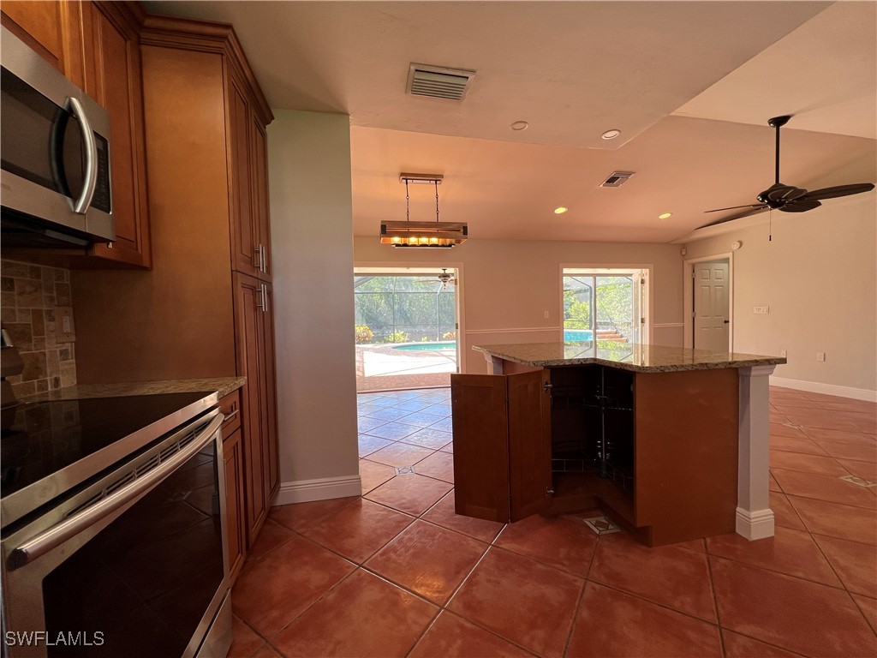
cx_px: 438
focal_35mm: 13
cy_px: 329
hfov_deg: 106.2
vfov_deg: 89.9
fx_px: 329
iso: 50
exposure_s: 1/120
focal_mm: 1.57
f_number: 1.8
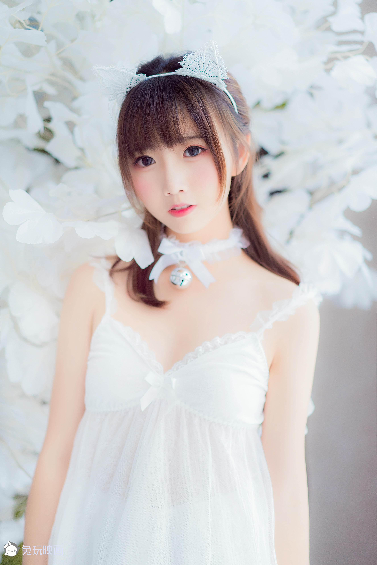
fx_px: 864
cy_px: 282
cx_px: 188
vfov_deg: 36.2
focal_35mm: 55
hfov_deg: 24.6
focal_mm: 55
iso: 200
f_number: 1.8
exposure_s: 1/125
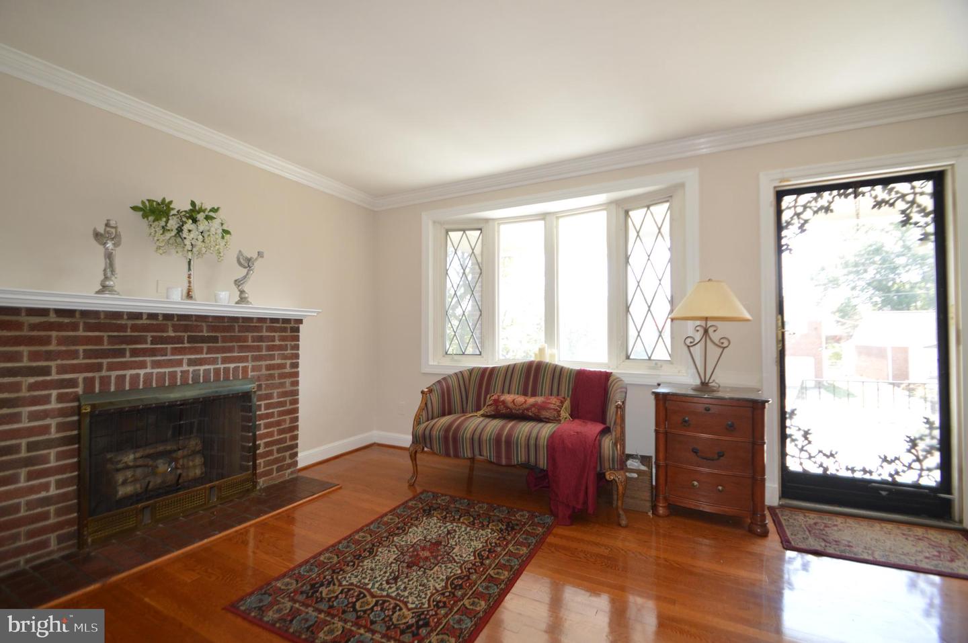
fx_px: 403
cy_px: 322
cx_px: 484
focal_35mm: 15
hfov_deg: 100.4
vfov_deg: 77.2
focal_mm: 10
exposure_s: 1/100
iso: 400
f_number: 4
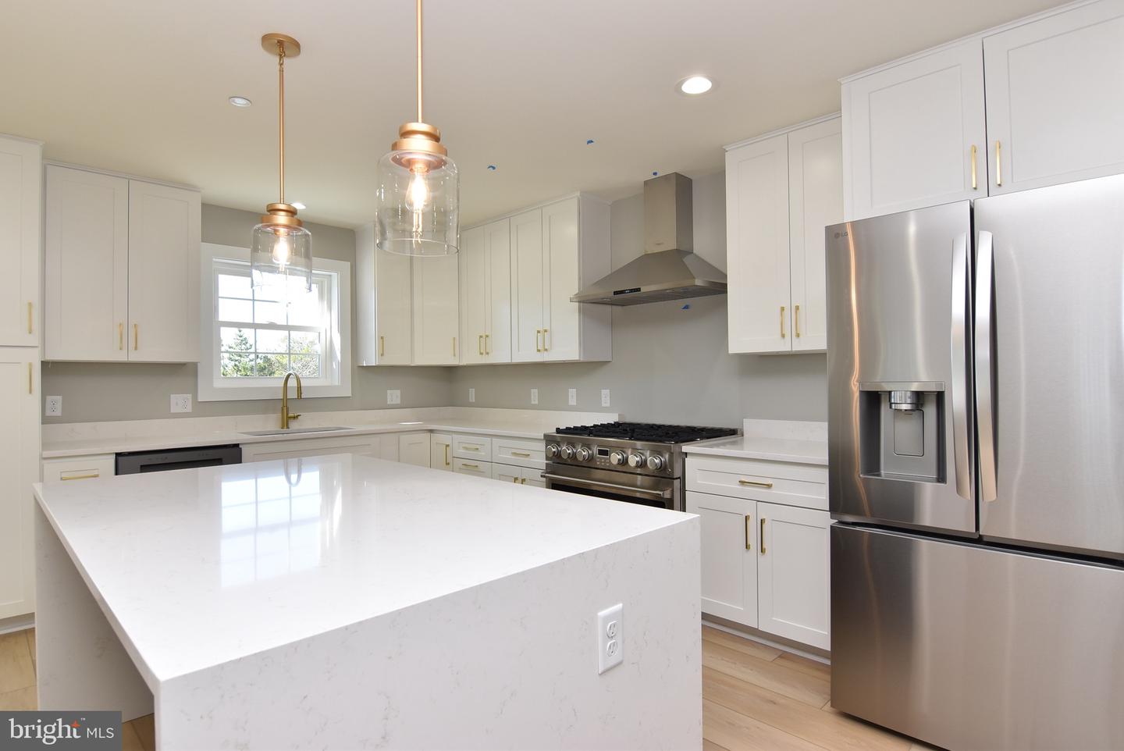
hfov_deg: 90.0
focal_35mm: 18
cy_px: 376
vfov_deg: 67.5
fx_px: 562
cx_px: 562
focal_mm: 12
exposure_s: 1/80
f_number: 8
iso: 400
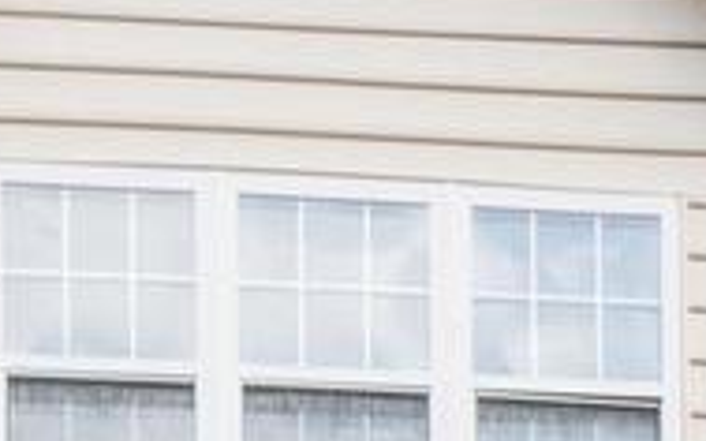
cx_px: 1165
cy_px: 1330
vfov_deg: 10.2
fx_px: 1789
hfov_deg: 18.7
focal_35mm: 93
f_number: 8
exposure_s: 1/200
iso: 1250
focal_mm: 16
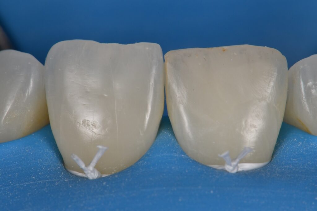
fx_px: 1382
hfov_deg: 13.1
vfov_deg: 8.7
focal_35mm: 157
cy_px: 106
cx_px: 158
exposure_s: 1/160
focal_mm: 105
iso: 200
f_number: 32
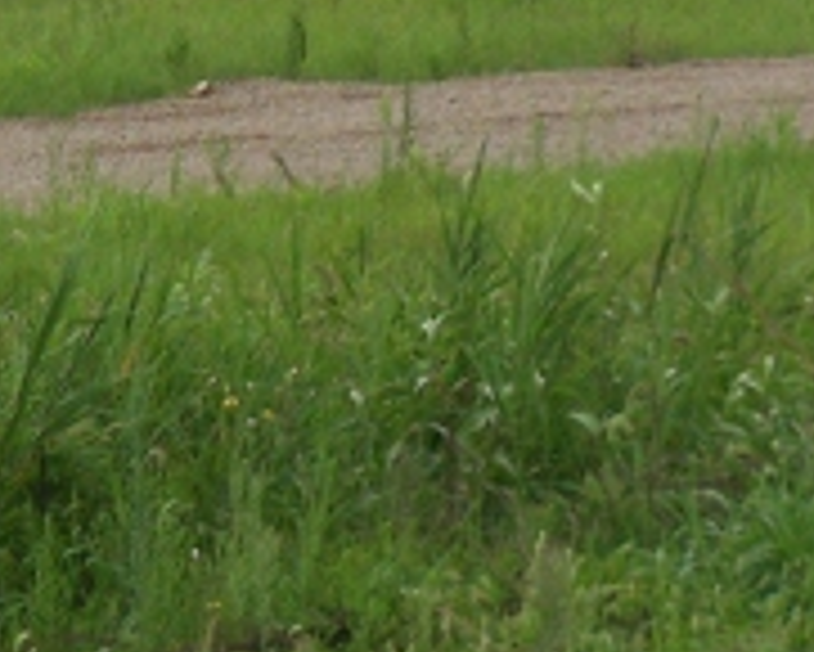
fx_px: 24972
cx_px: -733
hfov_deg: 1.9
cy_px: -499
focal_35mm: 1036
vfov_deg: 1.5
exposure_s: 1/250
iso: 80
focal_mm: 42
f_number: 5.8
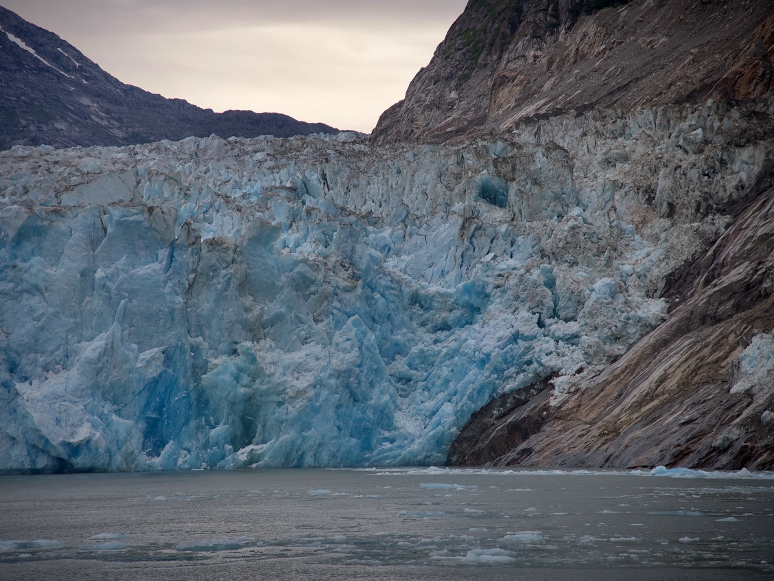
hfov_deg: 15.1
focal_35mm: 131
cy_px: 290
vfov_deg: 11.3
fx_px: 2929
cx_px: 357
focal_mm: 120
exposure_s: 1/250
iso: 100
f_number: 4.5
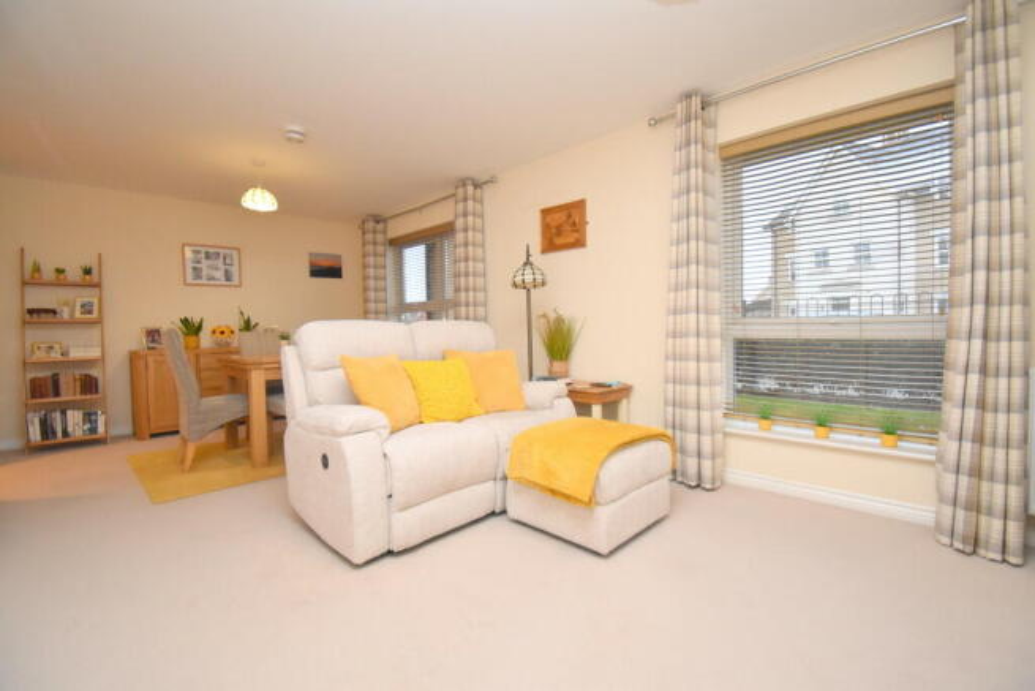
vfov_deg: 77.4
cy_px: 346
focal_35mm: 15
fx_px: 431
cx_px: 518
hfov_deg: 100.4
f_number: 4.5
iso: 1600
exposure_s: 1/100
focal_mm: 10
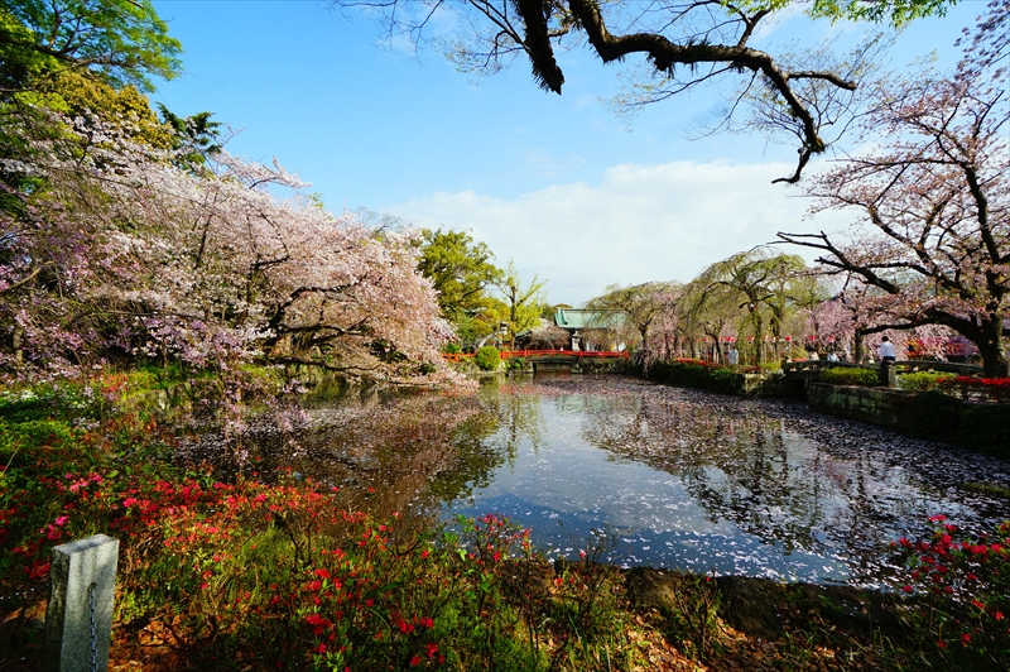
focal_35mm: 15
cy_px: 336
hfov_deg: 100.4
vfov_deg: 77.2
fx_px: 420
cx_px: 505
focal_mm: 10
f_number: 9
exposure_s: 1/160
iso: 100
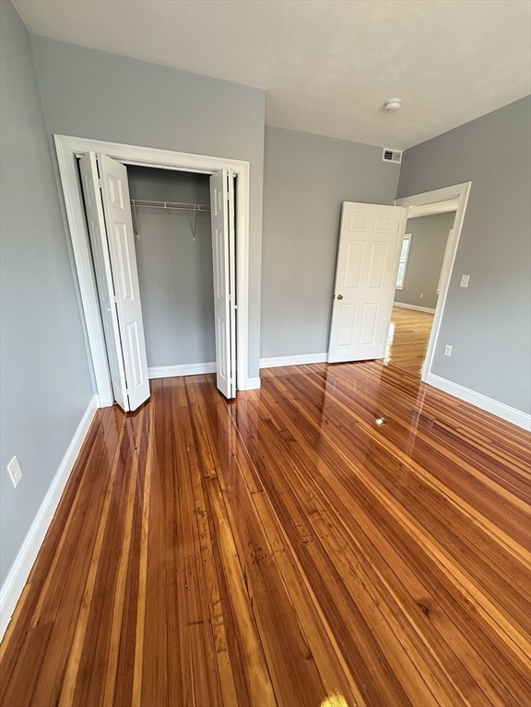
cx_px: 266
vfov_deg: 102.1
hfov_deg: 85.7
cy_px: 354
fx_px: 286
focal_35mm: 14
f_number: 2.2
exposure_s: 1/120
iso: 160
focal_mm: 2.22
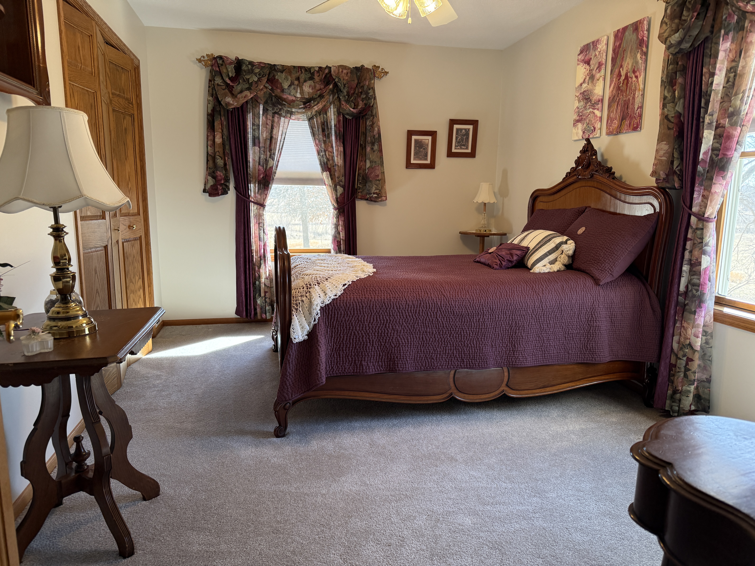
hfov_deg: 71.6
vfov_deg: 56.8
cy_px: 283
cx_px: 378
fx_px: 523
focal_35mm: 24
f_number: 1.78
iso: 200
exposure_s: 1/172
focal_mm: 6.76
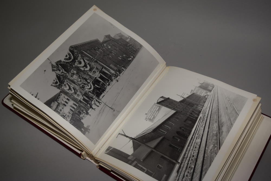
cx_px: 136
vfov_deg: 29.9
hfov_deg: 43.6
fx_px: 339
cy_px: 90
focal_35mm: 45
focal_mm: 30
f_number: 4.2
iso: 100
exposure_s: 1/60
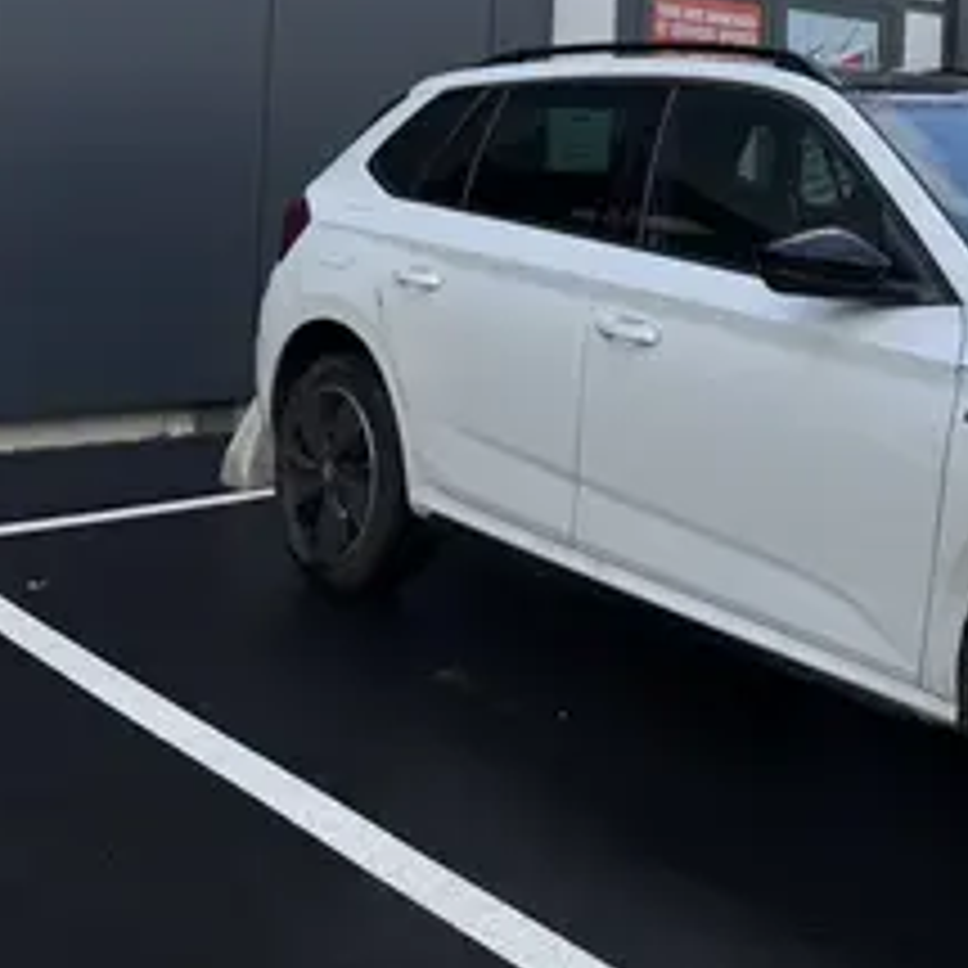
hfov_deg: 32.7
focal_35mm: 48
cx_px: 948
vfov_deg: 34.0
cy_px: 155
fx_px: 1519
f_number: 1.78
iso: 80
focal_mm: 6.76
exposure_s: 1/1464
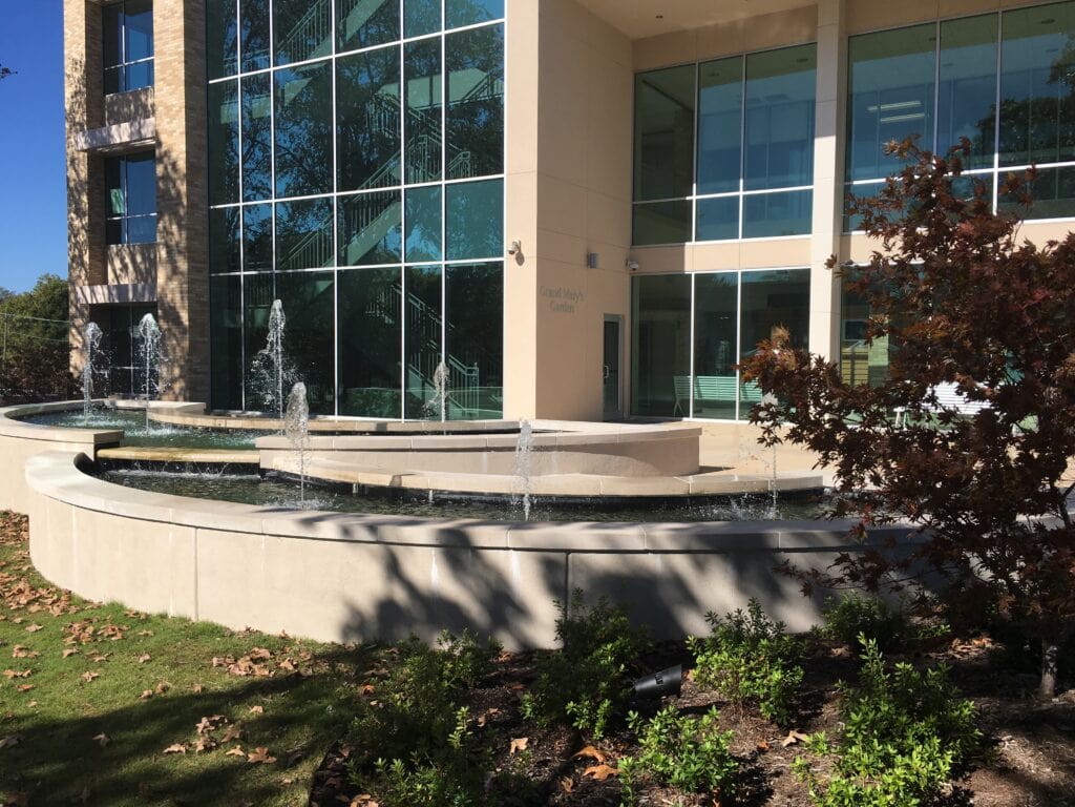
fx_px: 901
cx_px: 538
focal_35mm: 29
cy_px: 404
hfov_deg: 61.7
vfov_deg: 48.2
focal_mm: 4.15
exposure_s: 1/2024
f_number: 2.2
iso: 25
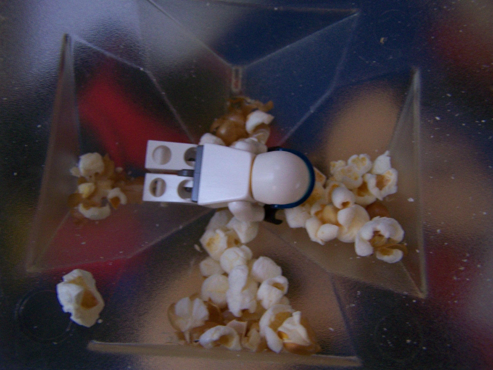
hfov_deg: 49.0
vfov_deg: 37.7
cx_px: 246
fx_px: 541
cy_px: 185
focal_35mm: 38
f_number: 2.8
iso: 160
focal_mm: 6.3
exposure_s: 1/10
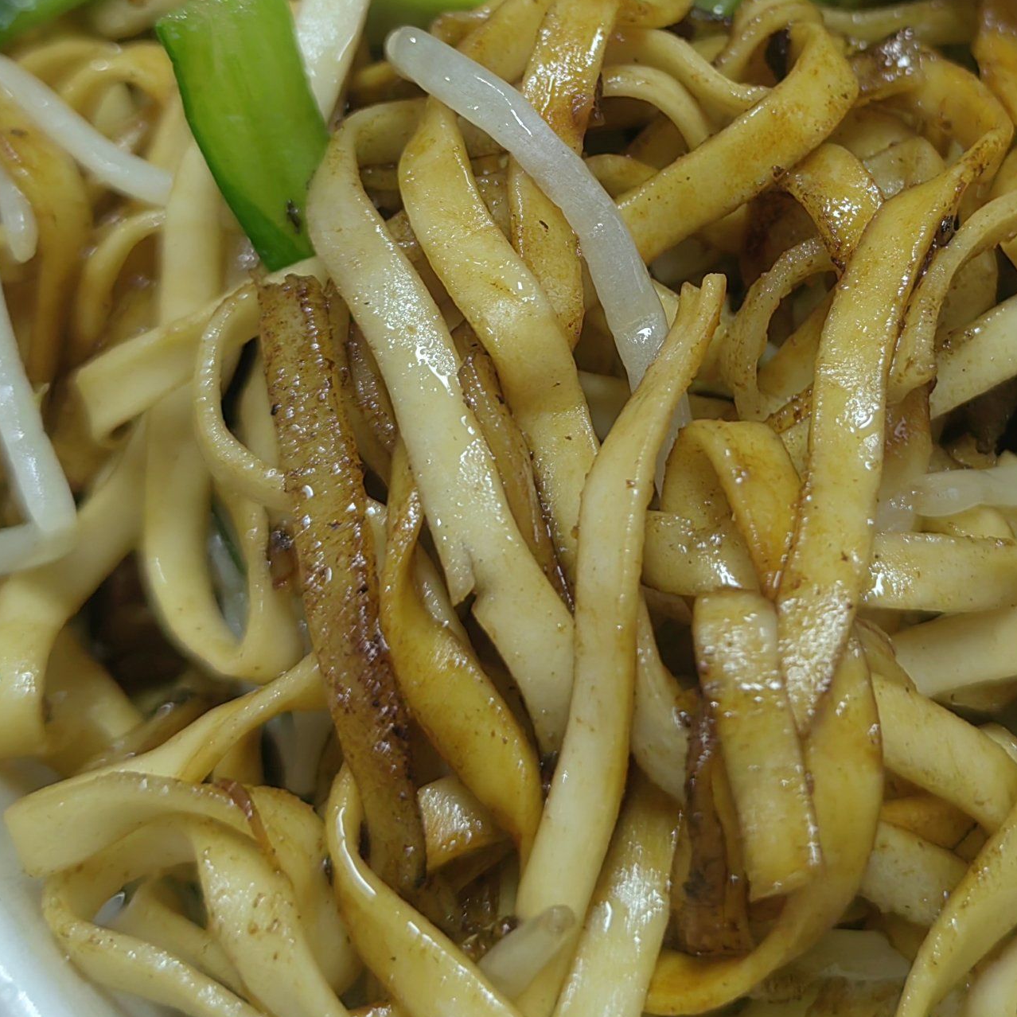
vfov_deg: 32.6
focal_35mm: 51
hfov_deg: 33.0
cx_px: 696
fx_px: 1695
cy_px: 228
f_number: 1.9
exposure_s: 1/100
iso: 200
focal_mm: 5.52
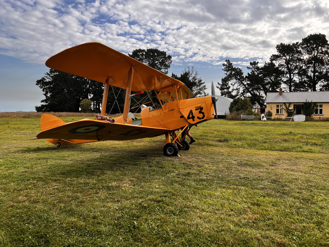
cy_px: 124
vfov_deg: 53.1
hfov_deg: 67.3
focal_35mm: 26
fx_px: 247
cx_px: 164
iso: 50
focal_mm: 5.7
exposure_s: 1/1196
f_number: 1.5
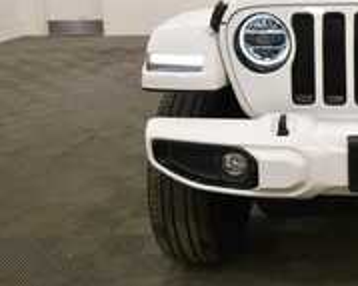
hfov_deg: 27.4
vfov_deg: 23.8
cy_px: 57
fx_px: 667
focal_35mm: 63
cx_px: 398
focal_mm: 20
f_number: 5.6
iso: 720
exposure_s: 1/250
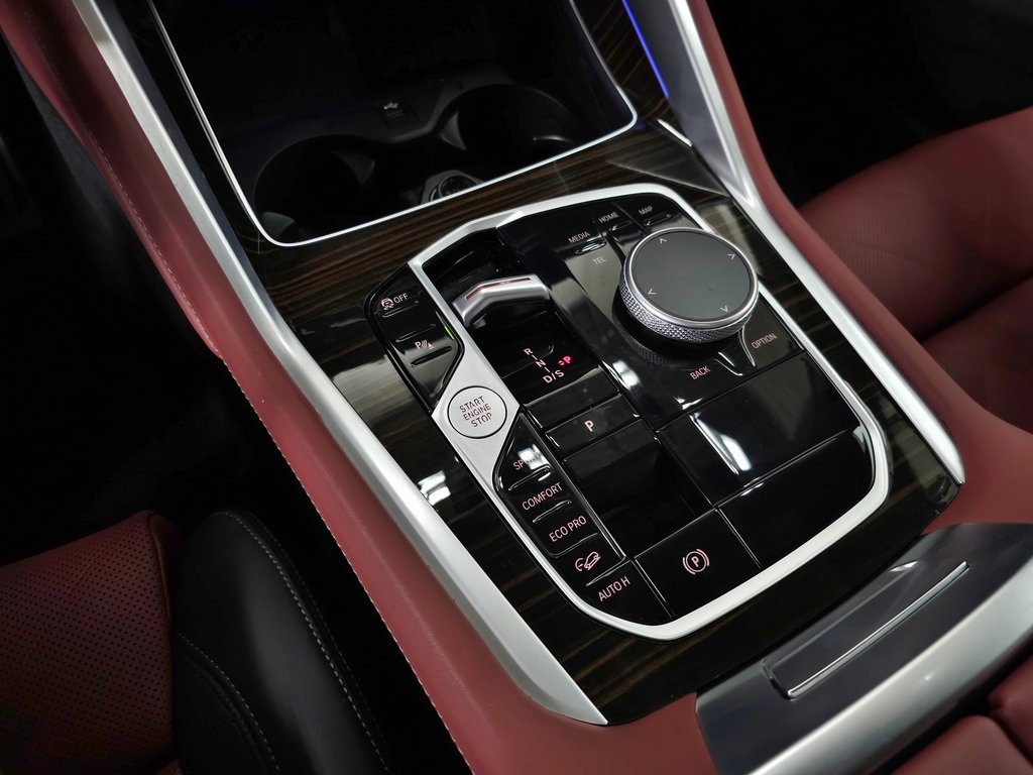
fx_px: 686
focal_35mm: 23
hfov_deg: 73.9
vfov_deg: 58.9
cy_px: 388
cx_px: 516
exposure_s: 1/60
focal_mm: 6.3
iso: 160
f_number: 1.7
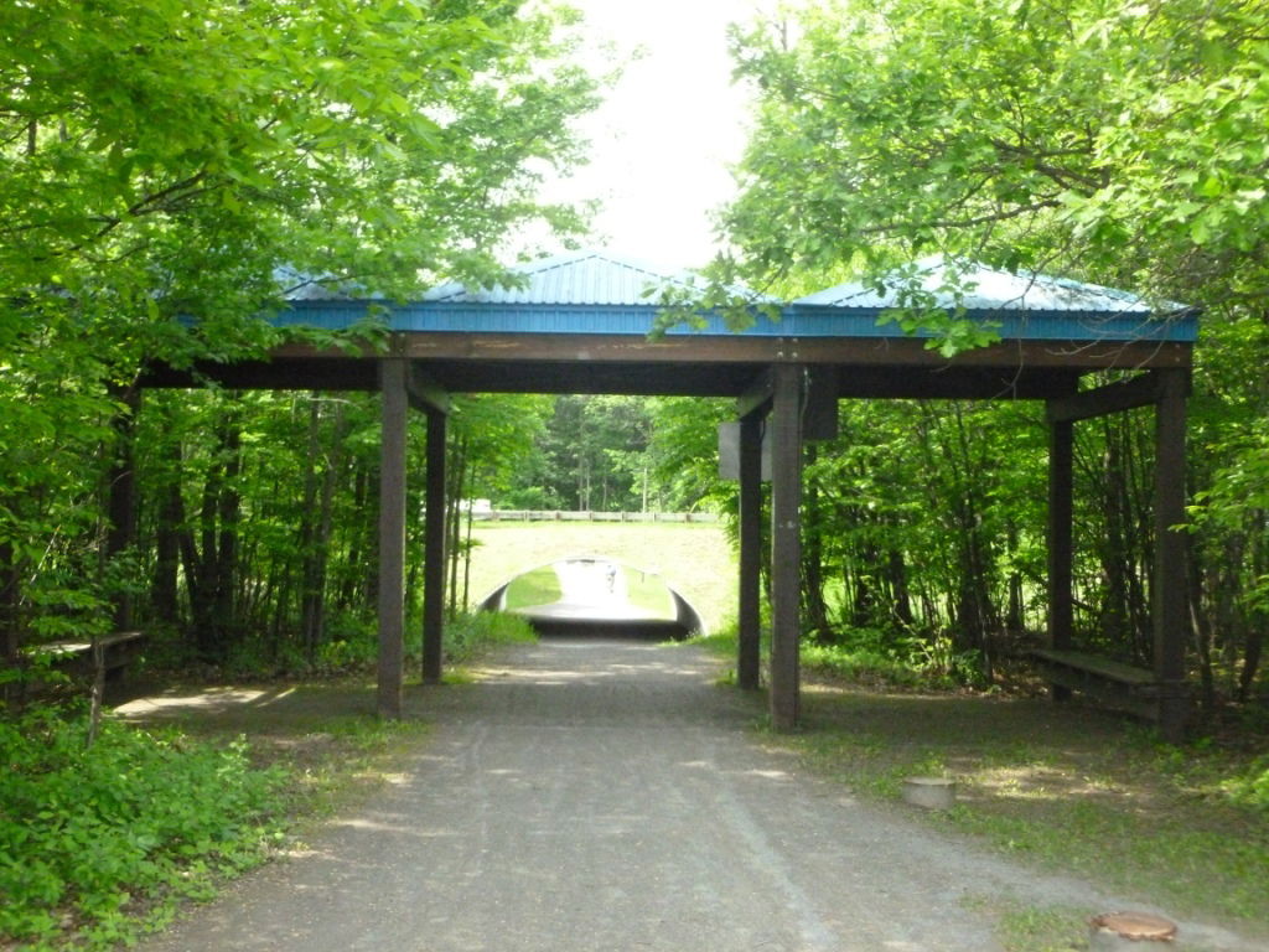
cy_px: 476
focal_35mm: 41
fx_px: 1503
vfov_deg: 35.1
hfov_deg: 45.8
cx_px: 634
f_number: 3.7
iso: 800
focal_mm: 7.4
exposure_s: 1/800
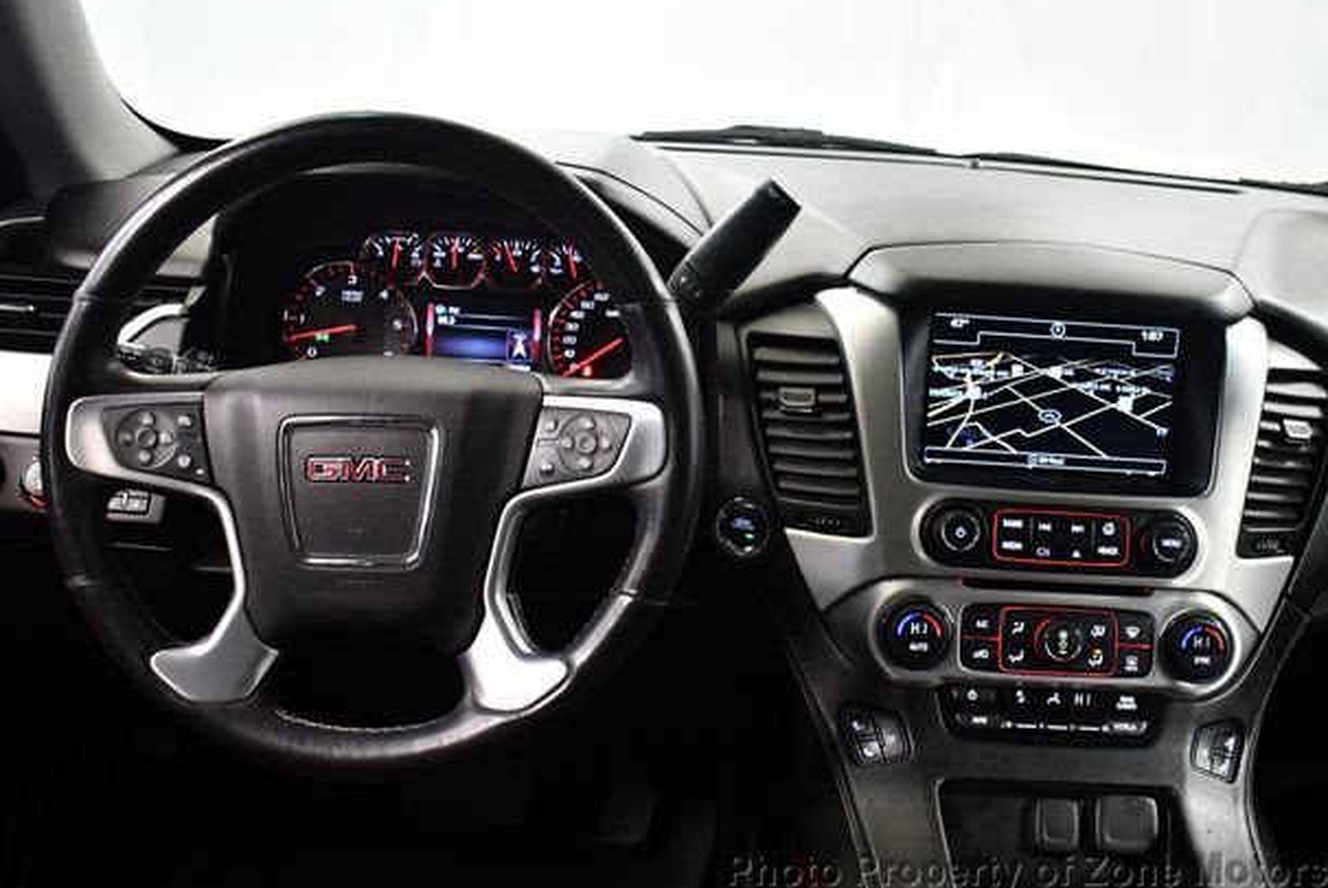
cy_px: 443
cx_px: 699
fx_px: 1403
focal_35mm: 38
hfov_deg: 50.6
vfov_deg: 35.1
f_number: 3.5
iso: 3200
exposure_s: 1/100
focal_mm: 18
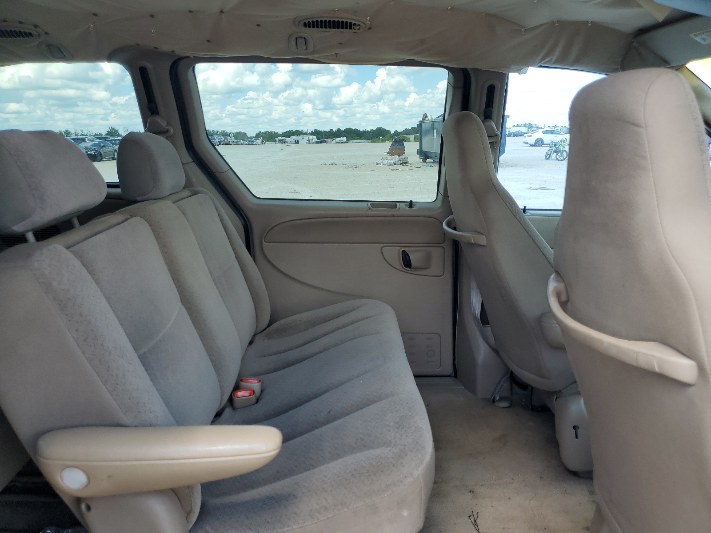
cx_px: 356
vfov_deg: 53.1
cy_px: 266
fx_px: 534
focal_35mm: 26
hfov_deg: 67.3
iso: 50
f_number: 1.5
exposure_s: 1/385
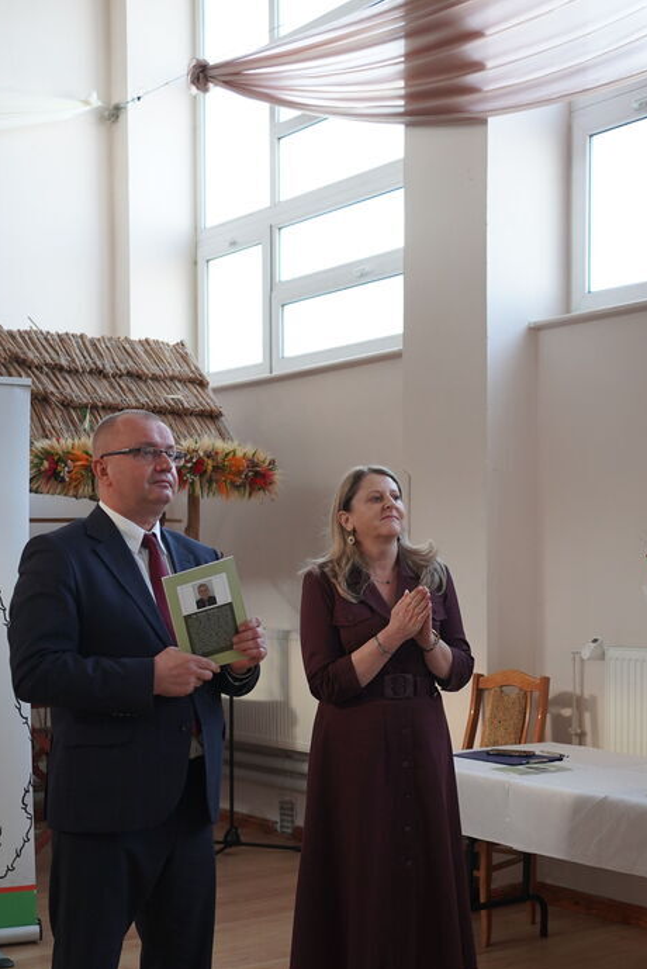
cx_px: 354
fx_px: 1400
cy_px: 640
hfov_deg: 26.0
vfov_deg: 37.8
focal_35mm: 52
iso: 1600
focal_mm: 35
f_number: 4
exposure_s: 1/160
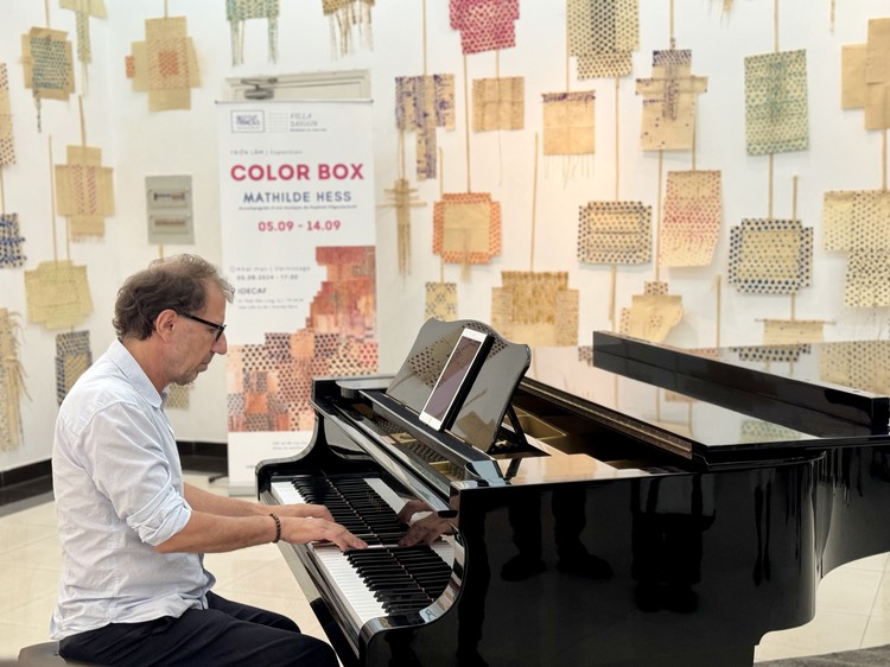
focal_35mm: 48
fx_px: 1234
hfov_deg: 39.7
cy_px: 334
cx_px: 445
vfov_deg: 30.2
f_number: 1.78
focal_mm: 6.76
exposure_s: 1/50
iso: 100
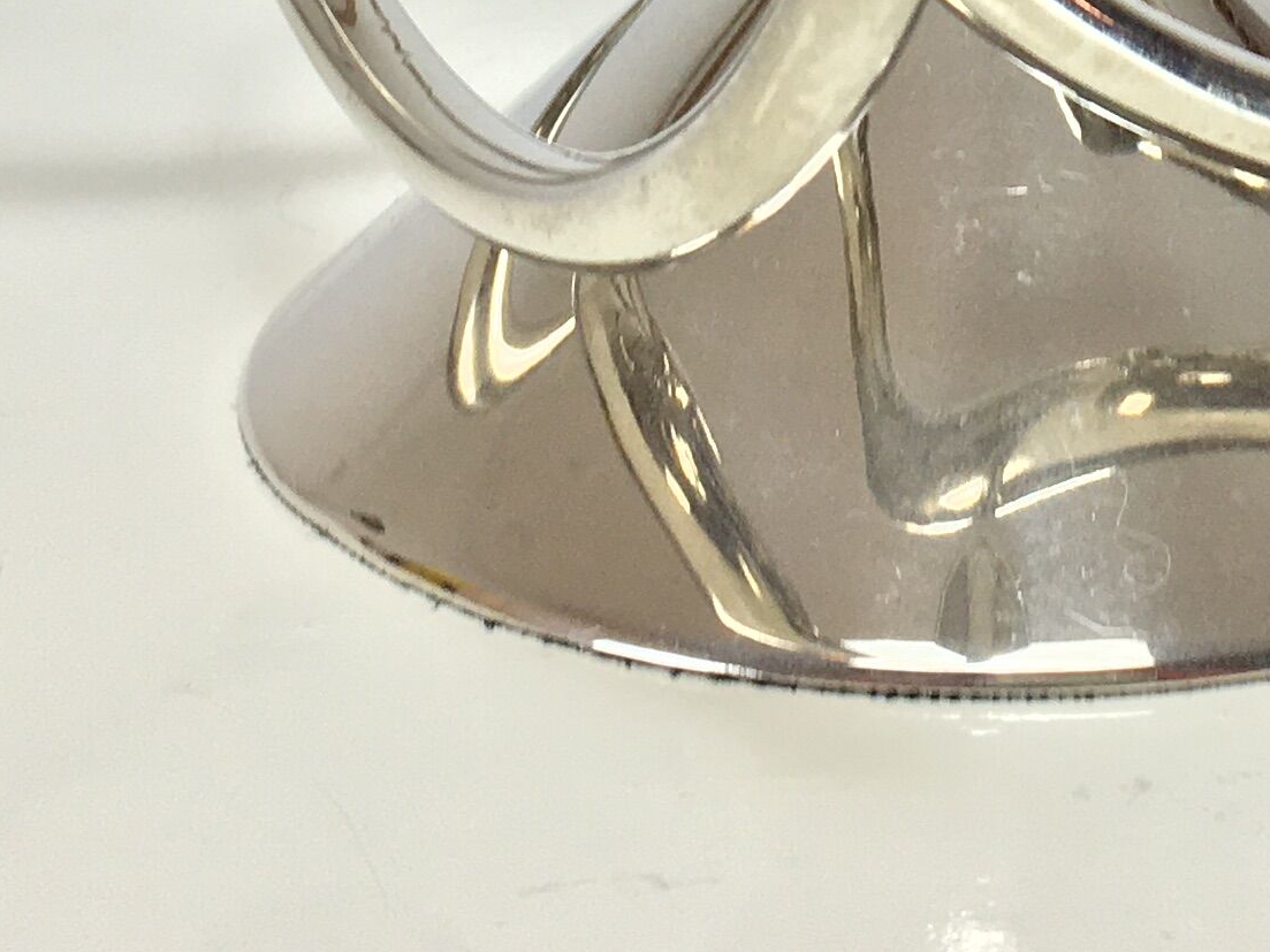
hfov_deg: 18.5
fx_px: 3889
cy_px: -591
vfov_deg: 13.0
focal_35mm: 106
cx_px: 899
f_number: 2.2
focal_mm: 4.15
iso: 25
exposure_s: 1/33
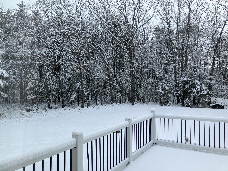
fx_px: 184
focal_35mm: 28
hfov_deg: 63.4
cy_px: 86
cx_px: 114
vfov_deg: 49.7
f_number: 1.8
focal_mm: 3.99
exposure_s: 1/506
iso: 32
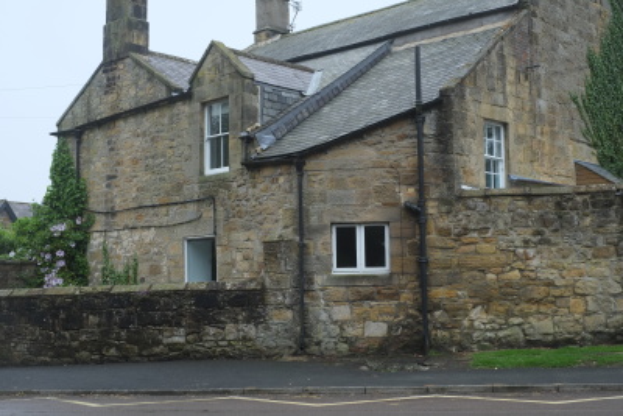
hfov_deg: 37.5
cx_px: 312
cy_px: 208
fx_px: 917
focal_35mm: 53
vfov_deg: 25.5
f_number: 5.6
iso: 400
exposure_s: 1/300
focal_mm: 35
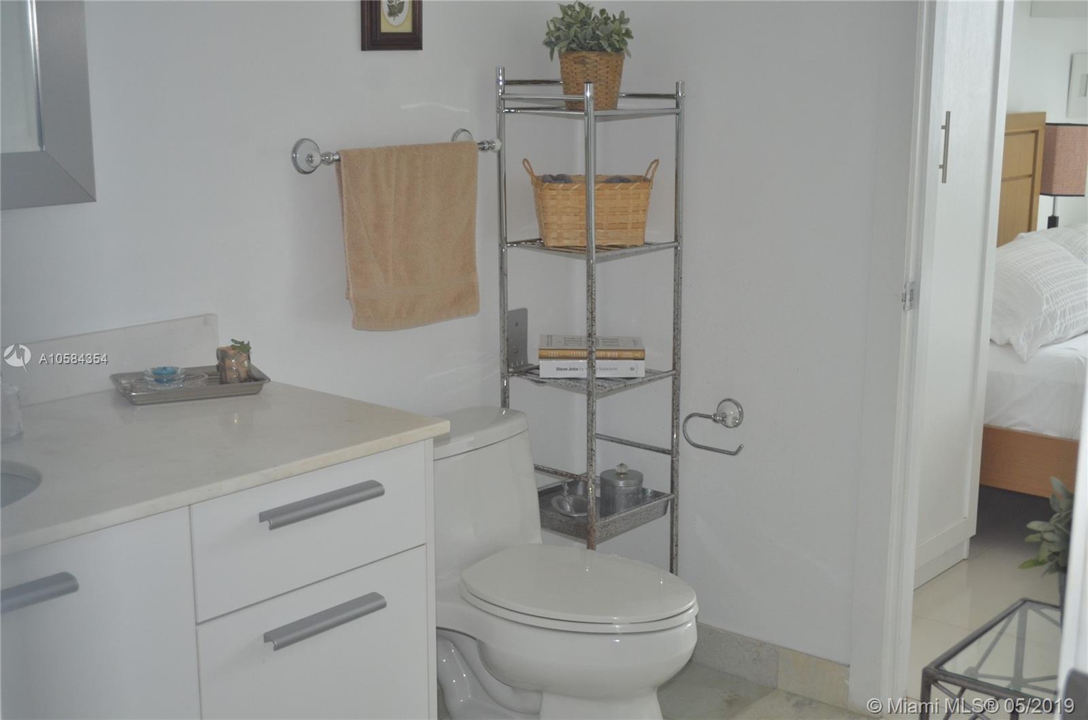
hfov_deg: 41.2
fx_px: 1447
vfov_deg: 27.9
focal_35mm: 48
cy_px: 360
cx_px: 544
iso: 800
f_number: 4.8
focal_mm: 32
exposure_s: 1/60
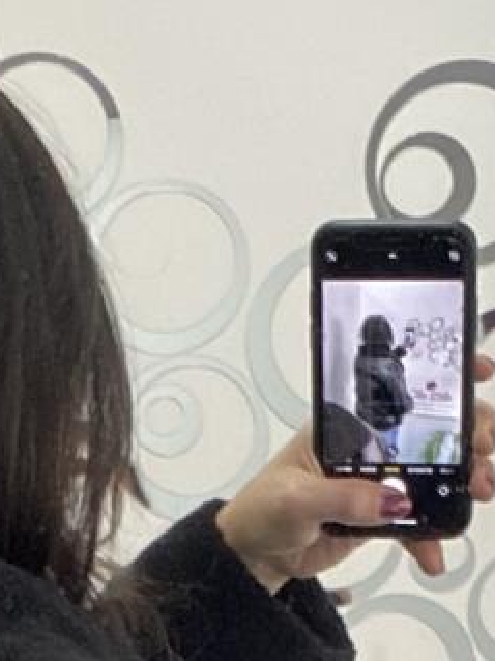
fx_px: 2690
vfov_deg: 13.2
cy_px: 990
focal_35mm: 141
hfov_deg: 10.5
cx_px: 109
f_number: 2.2
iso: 125
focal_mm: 2.71
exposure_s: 1/50
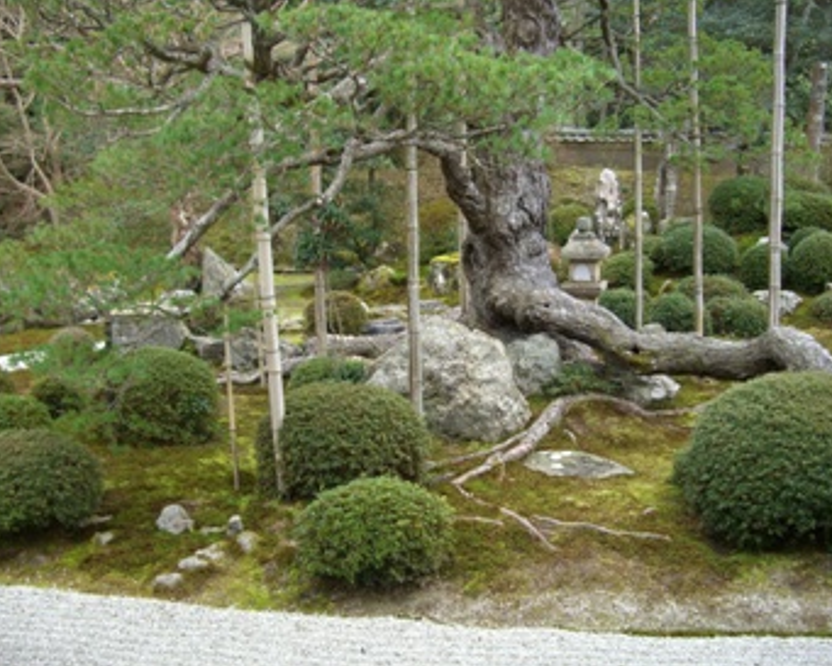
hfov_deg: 45.8
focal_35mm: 40
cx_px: 444
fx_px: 985
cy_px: 334
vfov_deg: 37.4
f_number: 2.8
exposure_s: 1/60
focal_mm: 7.9
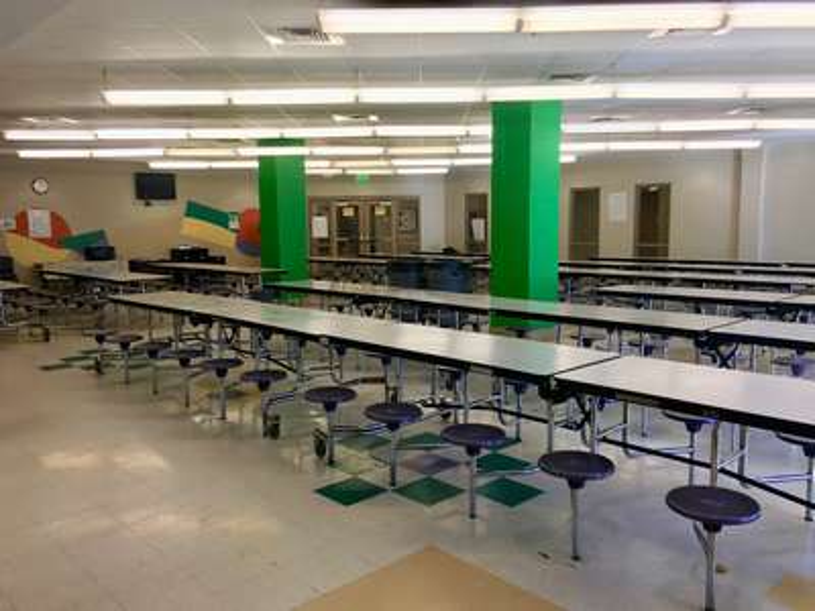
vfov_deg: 48.2
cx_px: 408
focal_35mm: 29
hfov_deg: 61.7
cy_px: 306
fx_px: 683
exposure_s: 1/60
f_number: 2.2
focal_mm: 4.15
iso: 32
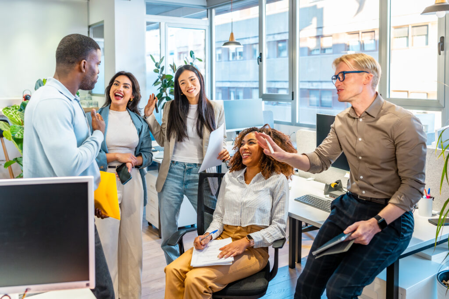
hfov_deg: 54.4
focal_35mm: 35
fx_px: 437
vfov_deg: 37.9
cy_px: 150
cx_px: 224
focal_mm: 35
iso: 800
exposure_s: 1/160
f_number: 2.8
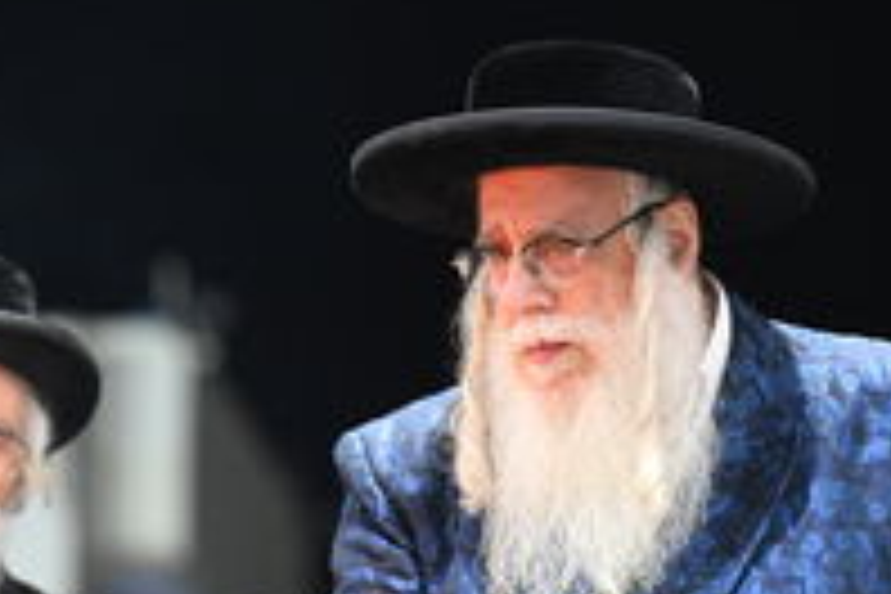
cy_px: 423
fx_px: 6731
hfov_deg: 7.6
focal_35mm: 272
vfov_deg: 5.1
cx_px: 148
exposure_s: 1/200
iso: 5000
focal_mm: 135
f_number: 3.2
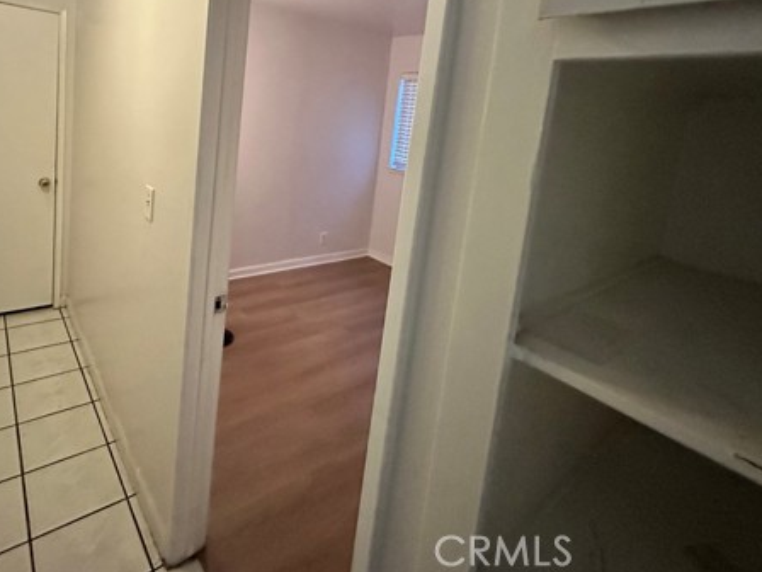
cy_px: 167
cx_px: 303
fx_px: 440
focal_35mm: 20
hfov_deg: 80.7
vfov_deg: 63.3
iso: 1000
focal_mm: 2.22
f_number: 2.2
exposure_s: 1/60
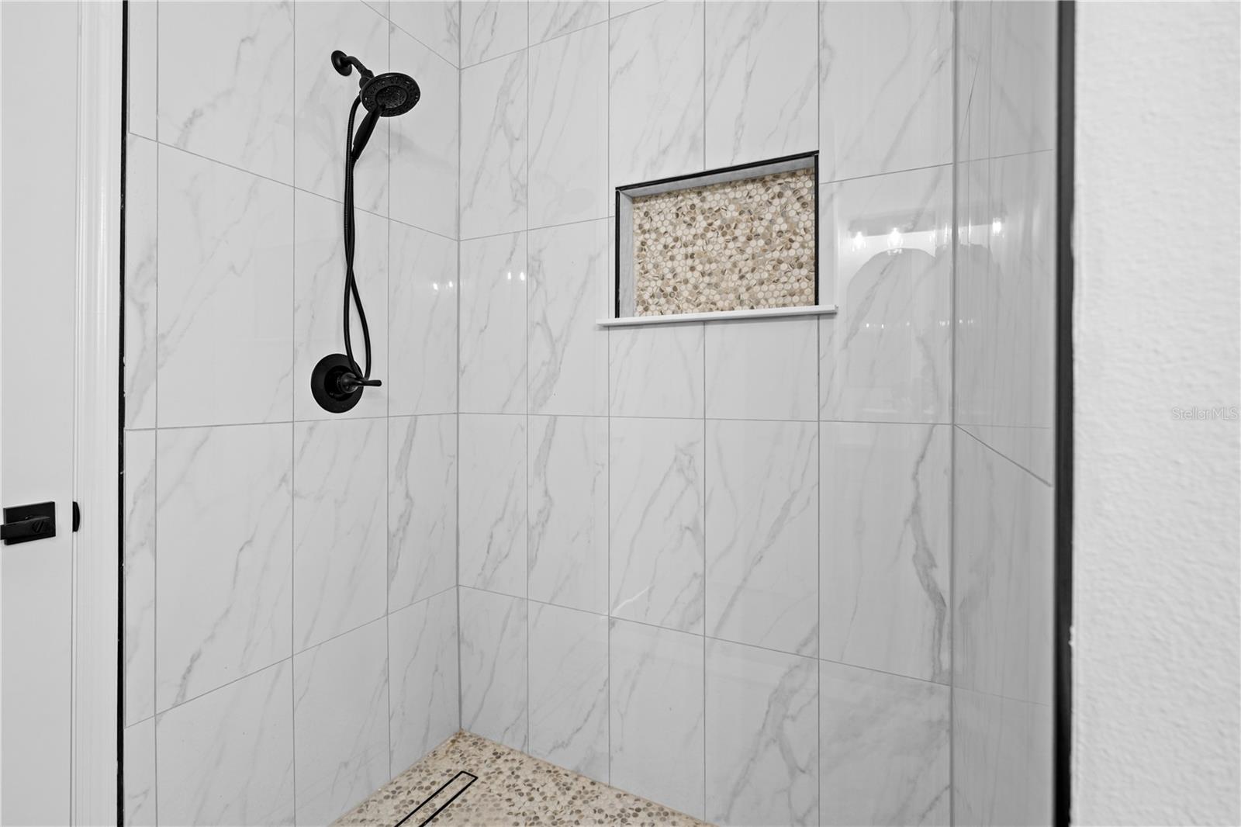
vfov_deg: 73.7
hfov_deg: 96.7
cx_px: 620
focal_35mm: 16
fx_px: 551
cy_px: 414
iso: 250
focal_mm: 16
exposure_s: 1/10
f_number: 4.5
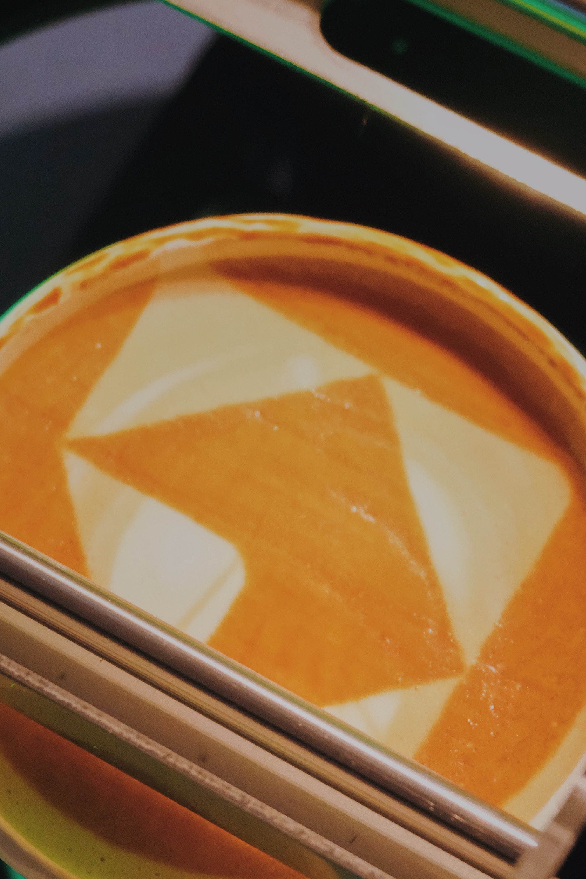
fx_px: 2393
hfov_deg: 14.0
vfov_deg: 20.5
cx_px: 300
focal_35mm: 98
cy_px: 736
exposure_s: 1/200
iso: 6400
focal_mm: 25.6
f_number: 4.4
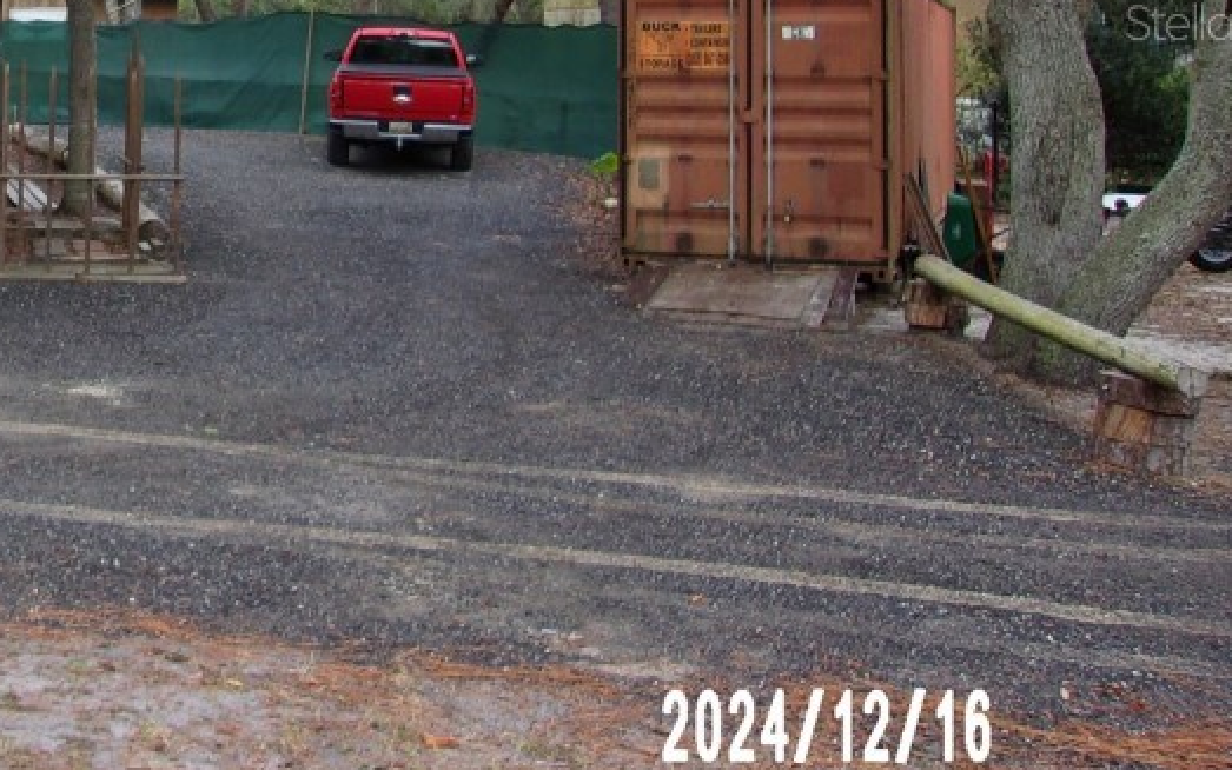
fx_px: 1880
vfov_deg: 22.4
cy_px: 21
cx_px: 141
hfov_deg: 34.4
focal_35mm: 56
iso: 80
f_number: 3
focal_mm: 4.9
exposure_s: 1/70
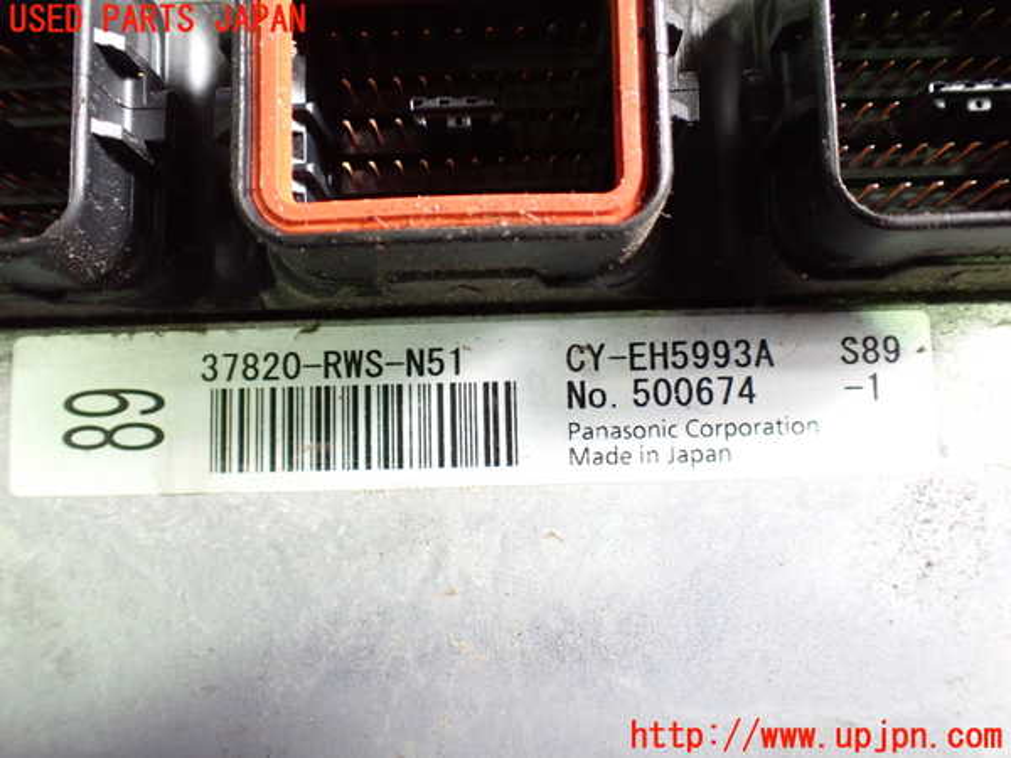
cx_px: 506
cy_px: 379
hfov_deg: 60.0
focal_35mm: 30
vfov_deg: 46.8
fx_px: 876
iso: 800
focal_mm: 5.4
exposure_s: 1/100
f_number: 2.3
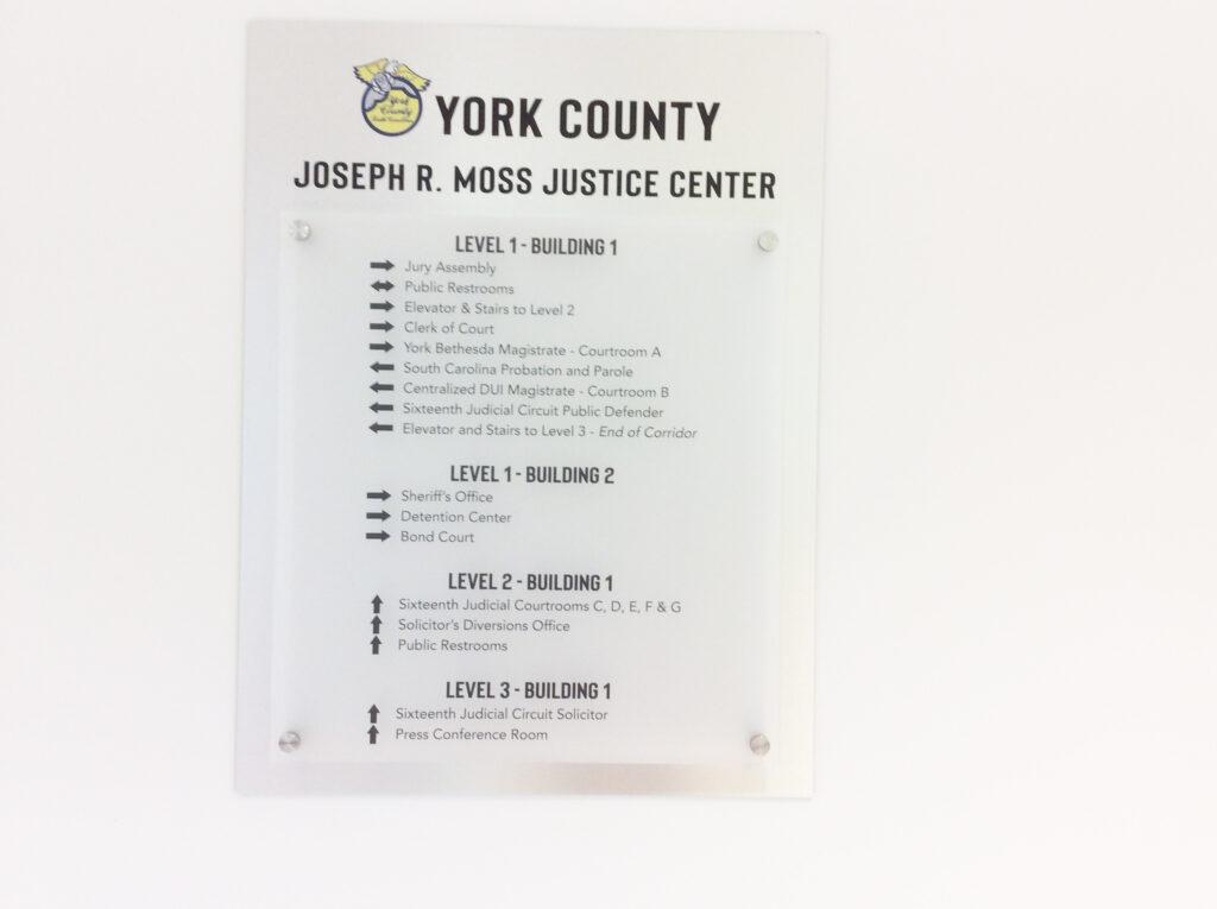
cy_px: 454
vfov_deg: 44.1
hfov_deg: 56.9
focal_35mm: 32
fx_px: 1123
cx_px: 608
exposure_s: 1/30
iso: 40
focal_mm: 3.3
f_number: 2.4
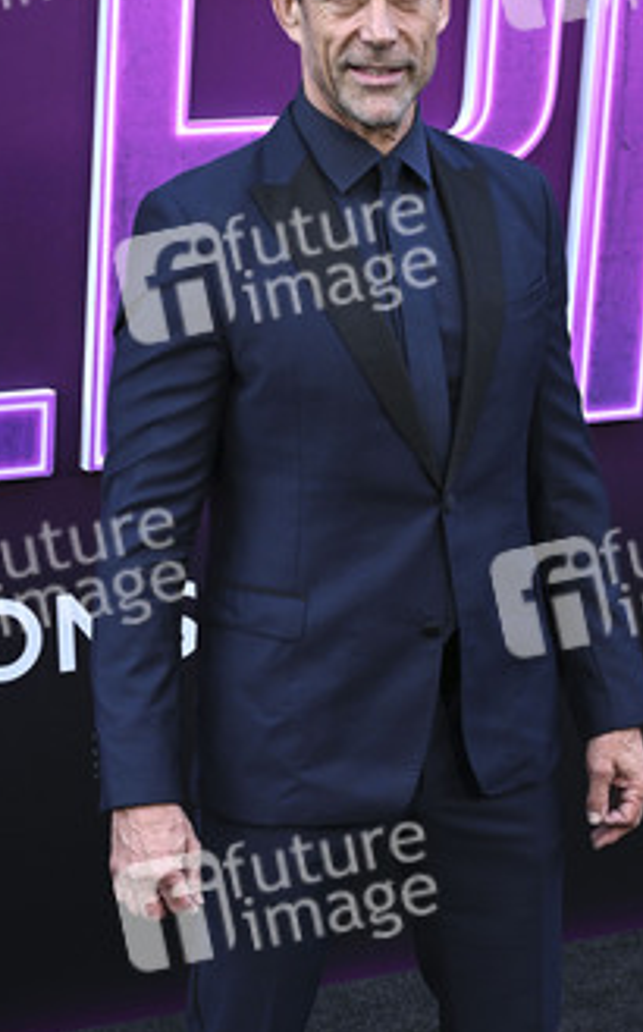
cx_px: 367
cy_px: 427
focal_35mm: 57
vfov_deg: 35.6
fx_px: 1602
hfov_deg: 22.7
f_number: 6.3
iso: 1250
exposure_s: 1/320
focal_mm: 46
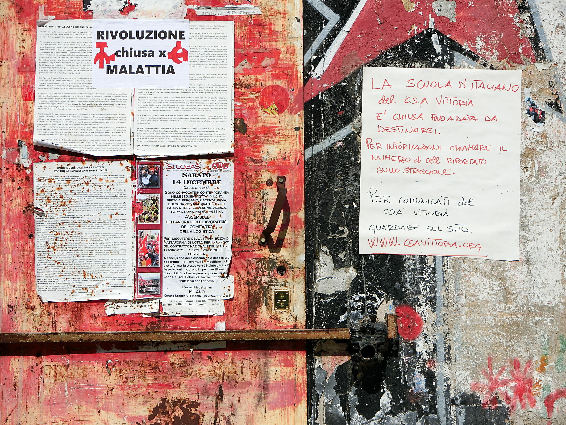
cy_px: 212
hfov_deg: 24.4
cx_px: 283
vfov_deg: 18.4
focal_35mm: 80
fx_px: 1308
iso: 80
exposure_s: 1/125
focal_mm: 17.1
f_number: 11.6
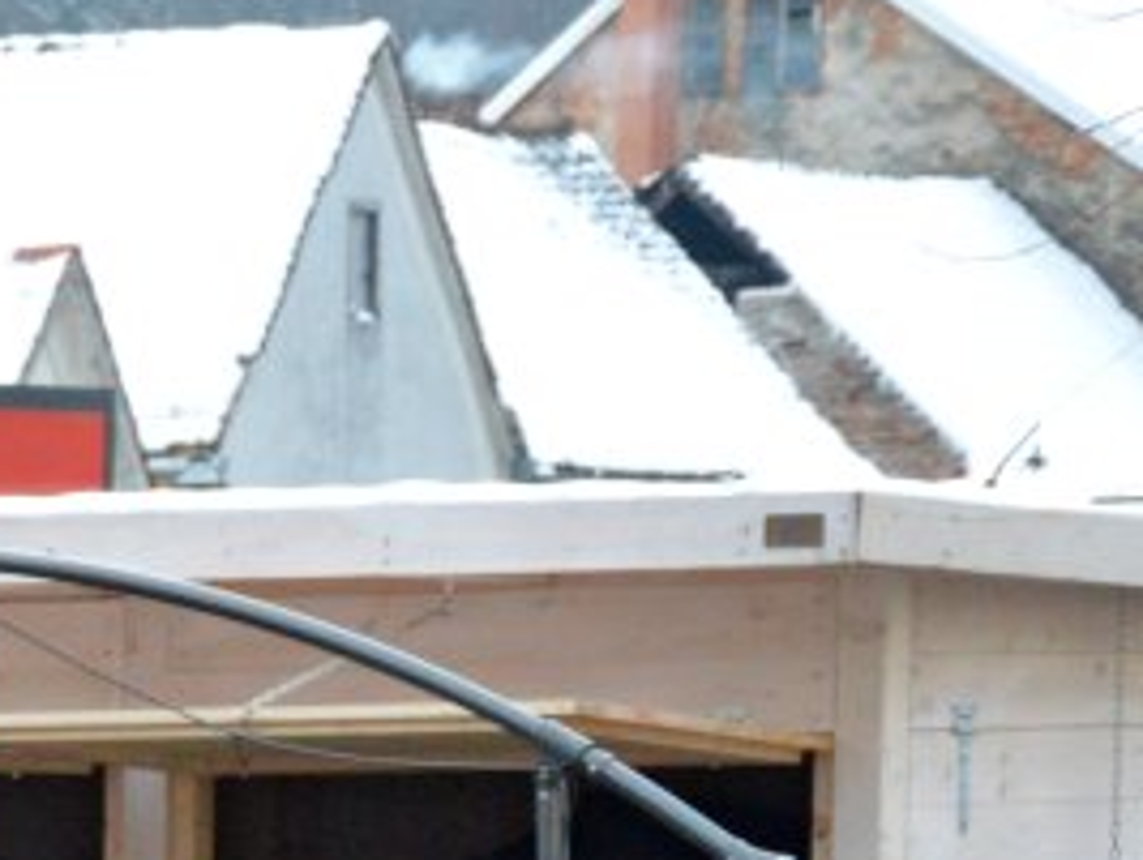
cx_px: -1494
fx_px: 10260
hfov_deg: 6.1
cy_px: 1444
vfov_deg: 4.8
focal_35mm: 310
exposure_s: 1/500
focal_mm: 45
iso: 1100
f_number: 4.8
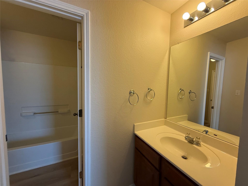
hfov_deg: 102.1
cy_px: 93
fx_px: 100
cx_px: 124
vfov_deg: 85.7
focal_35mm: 14
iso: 200
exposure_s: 1/60
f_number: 2.2
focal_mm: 2.22
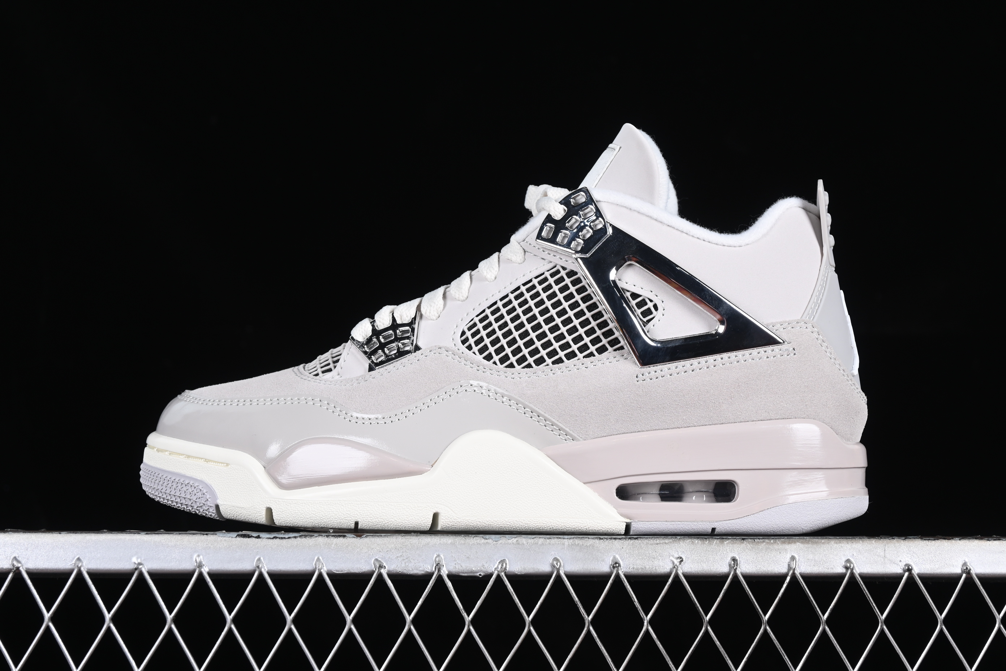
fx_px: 2096
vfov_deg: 18.2
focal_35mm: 75
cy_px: 336
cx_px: 503
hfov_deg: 27.0
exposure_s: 1/80
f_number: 7.1
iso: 160
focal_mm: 50
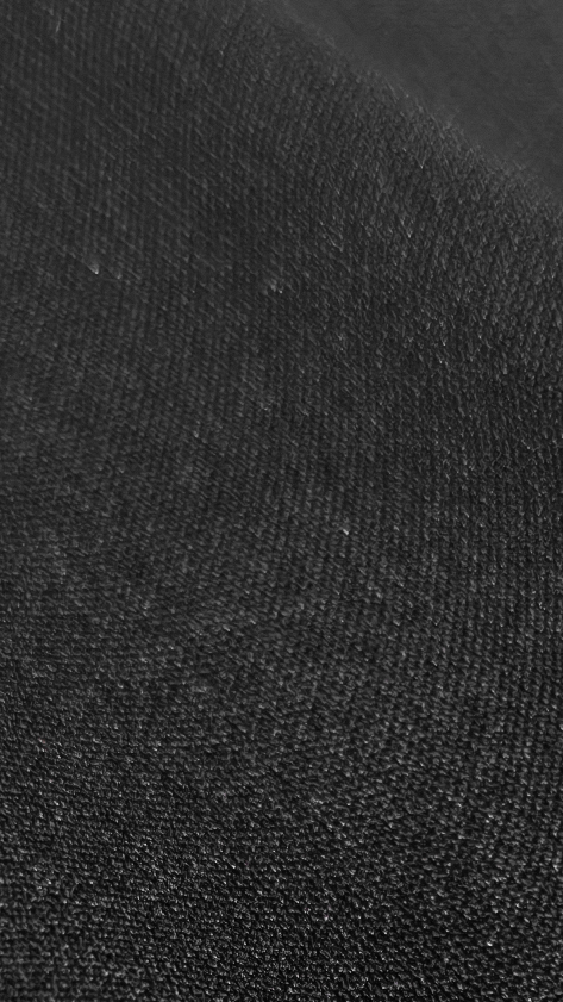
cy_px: 1289
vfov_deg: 16.6
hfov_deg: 9.9
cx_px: 483
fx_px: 3238
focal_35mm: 122
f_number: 1.75
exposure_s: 1/100
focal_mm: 8.67
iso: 256
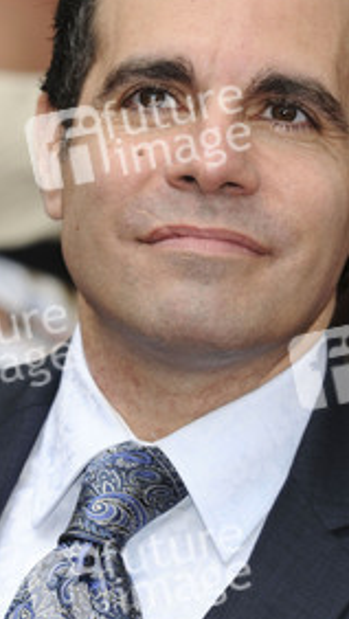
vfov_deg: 9.2
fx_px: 3839
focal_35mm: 234
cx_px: 203
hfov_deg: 5.2
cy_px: 248
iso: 250
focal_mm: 105
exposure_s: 1/200
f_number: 5
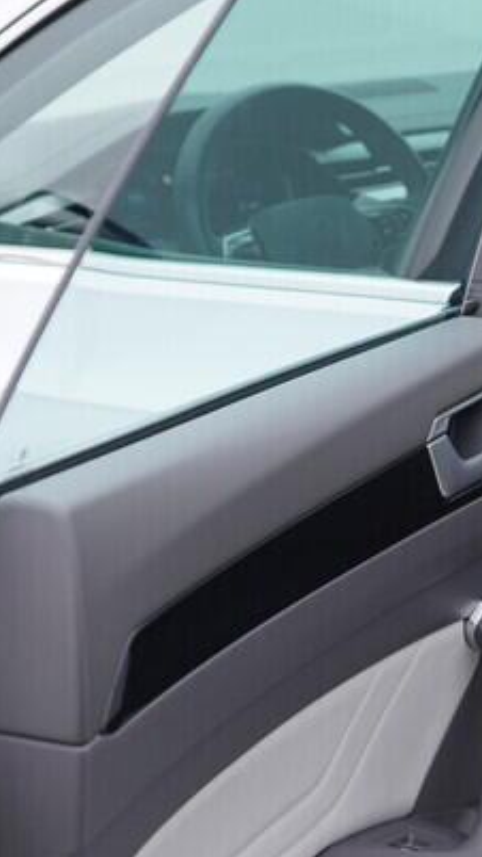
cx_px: 640
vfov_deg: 22.2
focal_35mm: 96
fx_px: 2182
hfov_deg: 12.2
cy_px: 517
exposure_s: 1/50
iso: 125
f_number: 3.2
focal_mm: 24
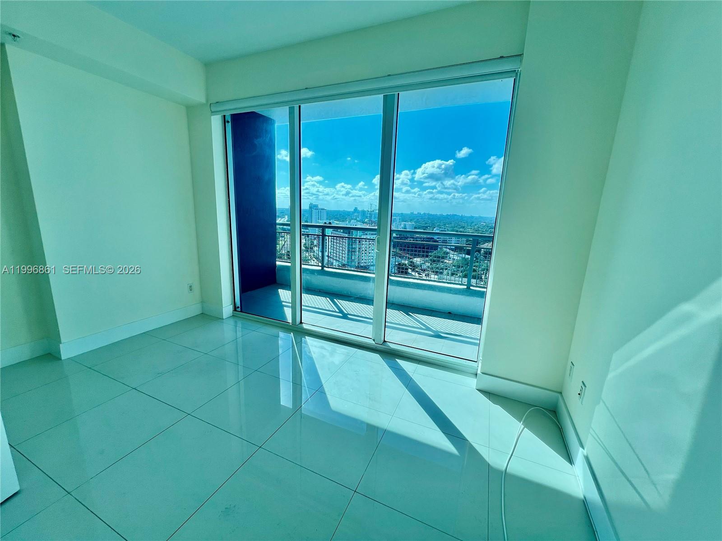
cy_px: 270
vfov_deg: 89.9
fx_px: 271
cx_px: 361
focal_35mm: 13
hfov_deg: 106.2
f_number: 1.8
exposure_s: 1/605
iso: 32
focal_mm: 1.57
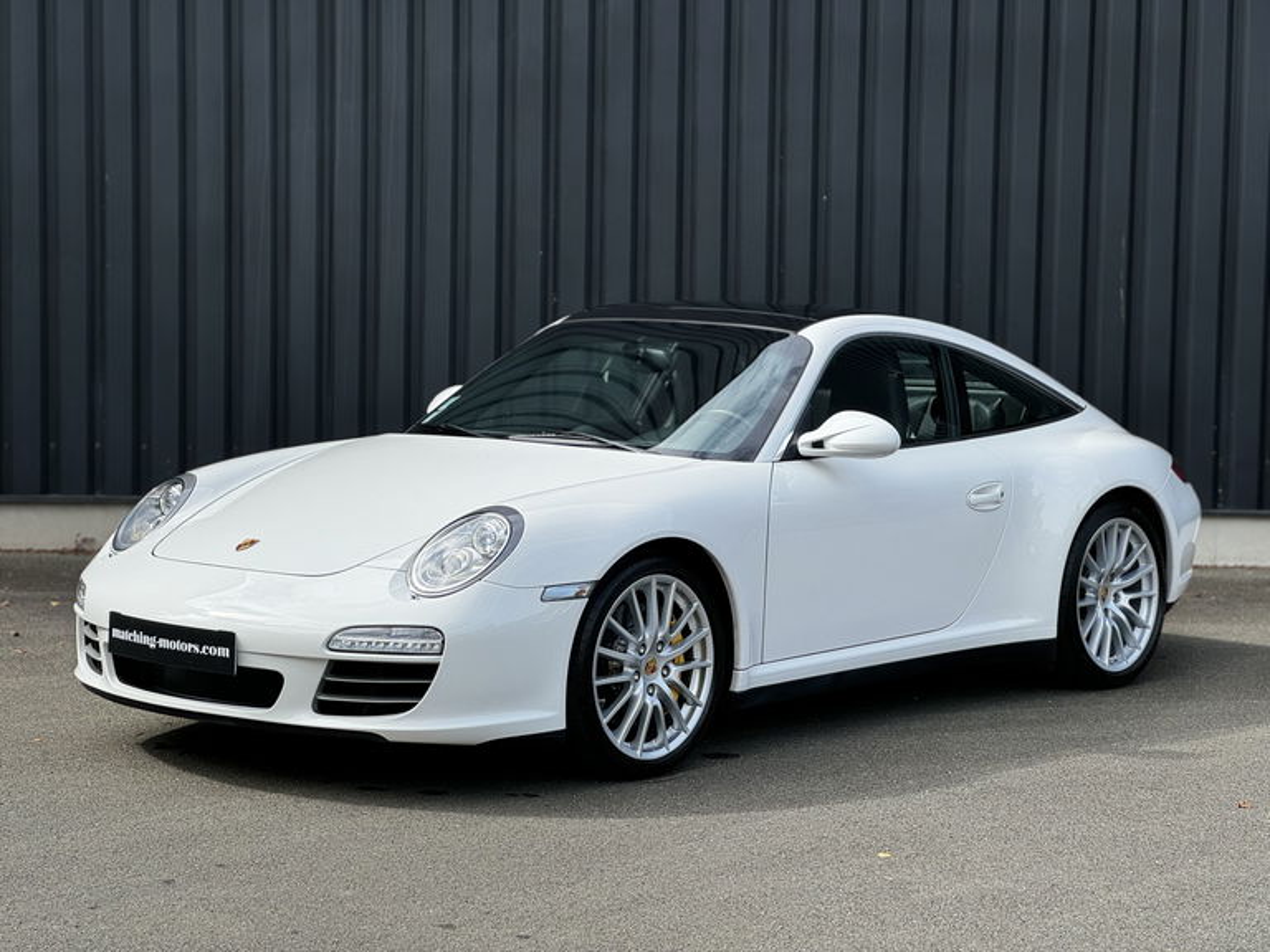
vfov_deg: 19.1
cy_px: 476
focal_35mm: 77
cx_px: 635
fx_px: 2825
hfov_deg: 25.3
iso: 25
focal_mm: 9
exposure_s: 1/277
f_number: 2.8
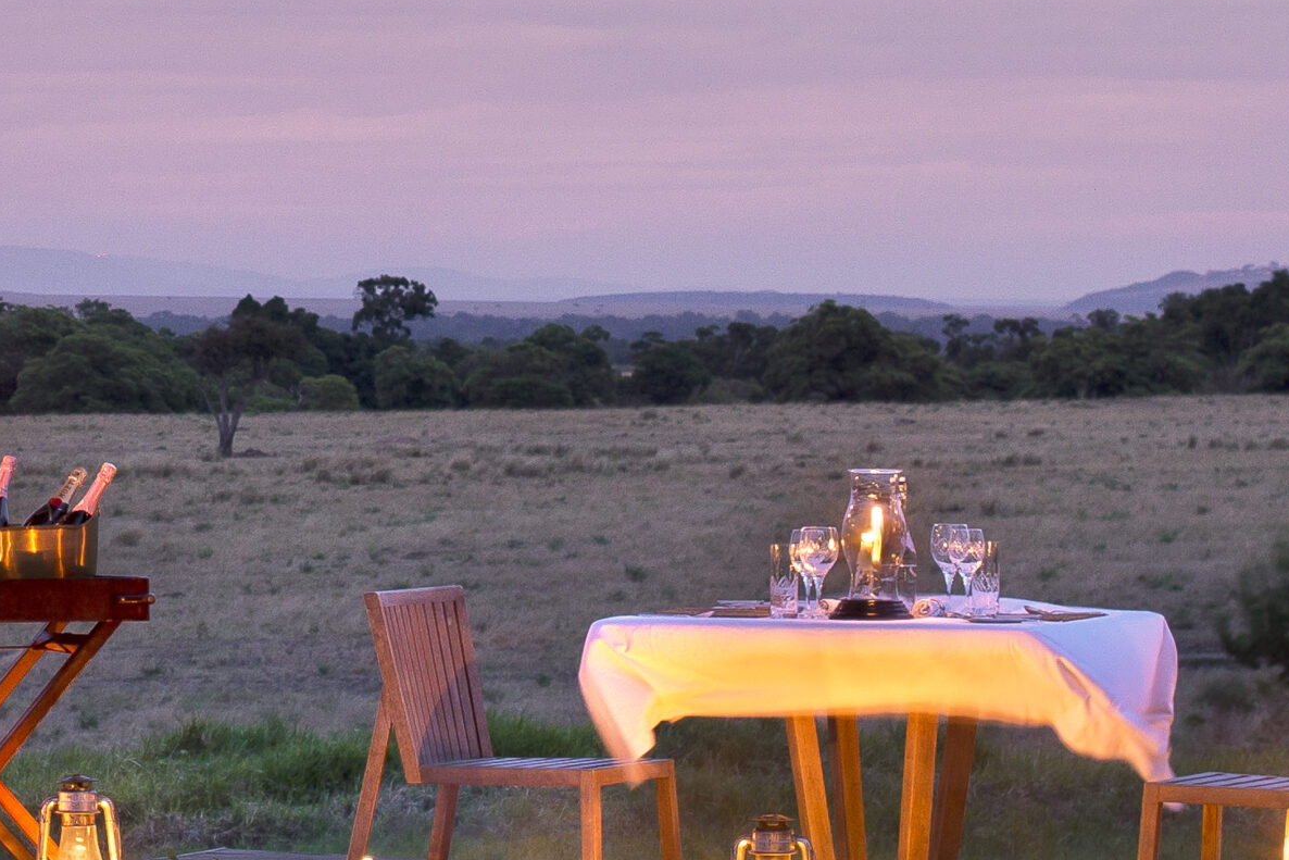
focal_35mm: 253
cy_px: 45
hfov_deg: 8.0
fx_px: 9059
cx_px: -323
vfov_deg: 5.4
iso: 200
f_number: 8
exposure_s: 8
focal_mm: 50
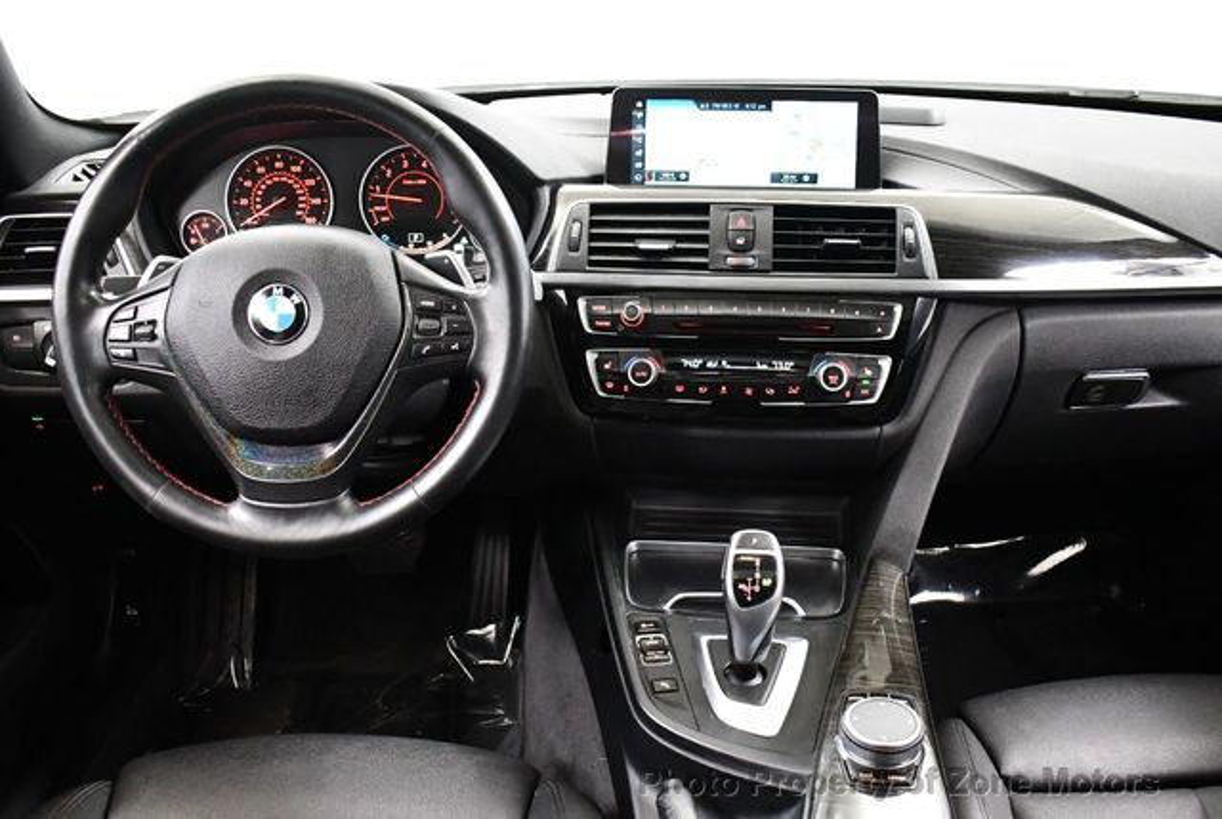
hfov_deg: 53.1
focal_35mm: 36
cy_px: 410
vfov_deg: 37.0
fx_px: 1224
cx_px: 611
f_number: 3.5
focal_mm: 18
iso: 5000
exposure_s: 1/60
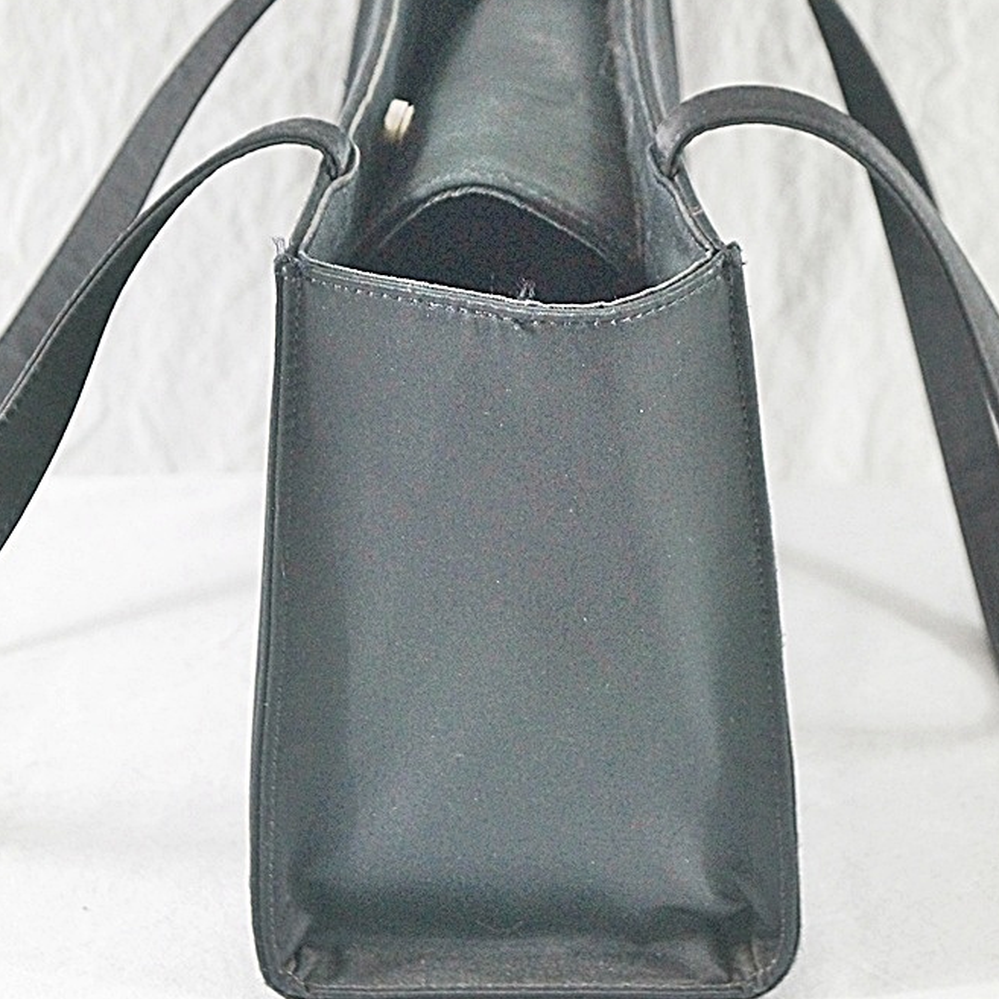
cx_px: 500
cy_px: 423
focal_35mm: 107
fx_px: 3482
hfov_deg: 16.3
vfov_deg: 16.3
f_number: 5.6
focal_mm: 55
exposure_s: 1/100
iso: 2500
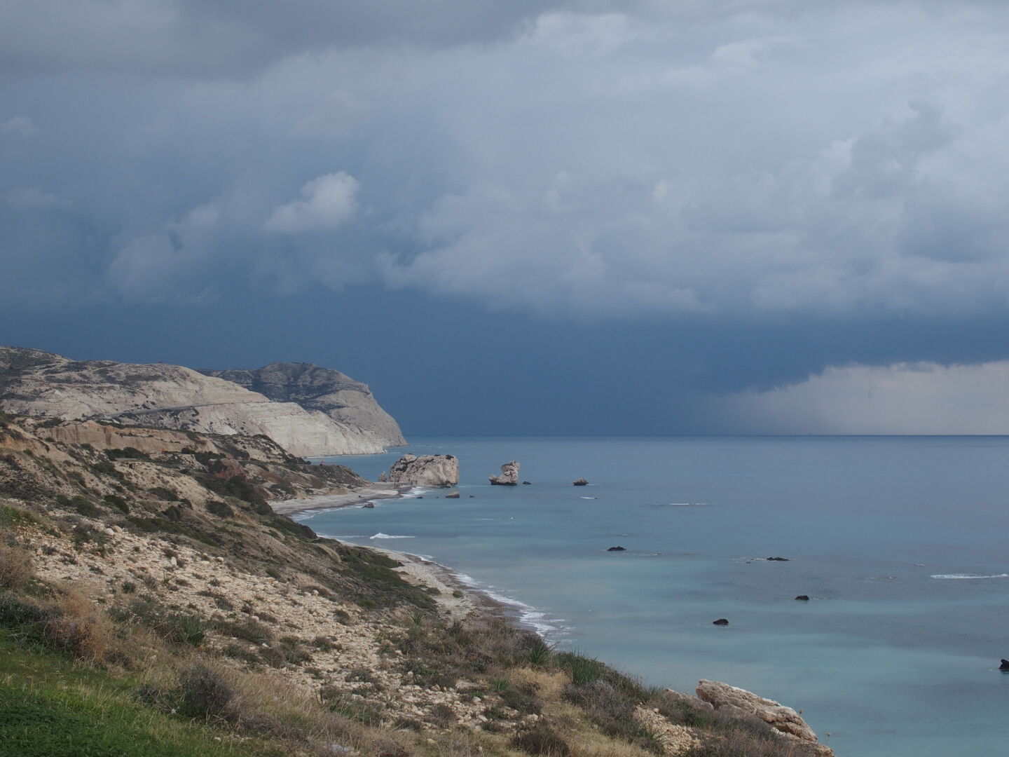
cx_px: 504
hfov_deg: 31.2
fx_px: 1807
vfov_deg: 23.7
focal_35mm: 62
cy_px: 378
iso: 100
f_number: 3.5
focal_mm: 13.2
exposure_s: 1/800
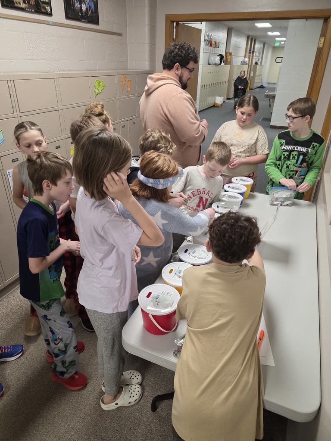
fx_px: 293
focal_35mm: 23
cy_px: 220
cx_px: 166
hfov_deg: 58.9
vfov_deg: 73.9
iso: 500
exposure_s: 1/120
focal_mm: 6.3
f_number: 1.7
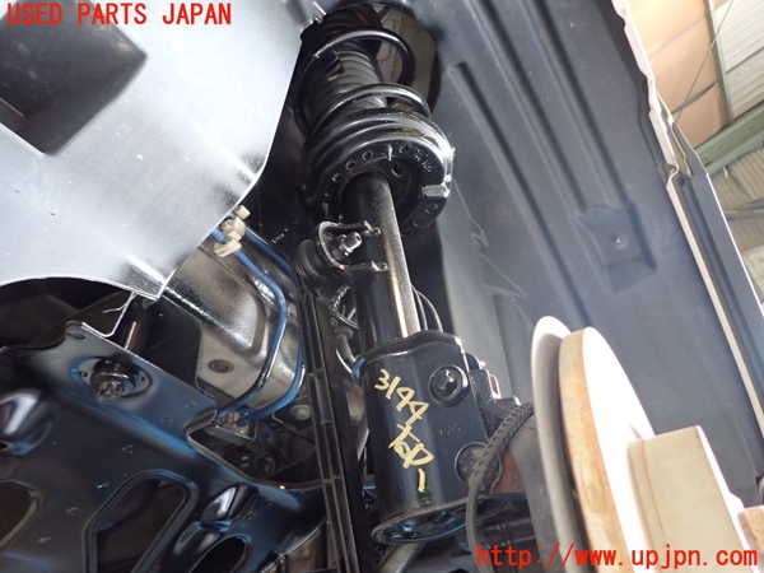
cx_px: 382
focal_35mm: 25
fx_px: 552
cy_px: 286
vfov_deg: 54.9
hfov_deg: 69.4
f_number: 2
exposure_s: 1/30
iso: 640
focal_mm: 4.5
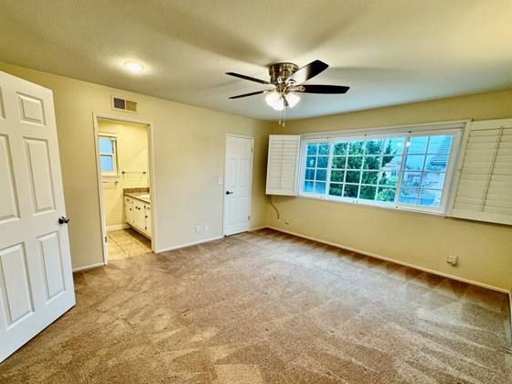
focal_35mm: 16
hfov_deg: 94.3
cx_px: 233
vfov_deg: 77.9
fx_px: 237
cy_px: 212
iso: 160
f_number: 2.2
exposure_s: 1/120
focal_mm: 2.22
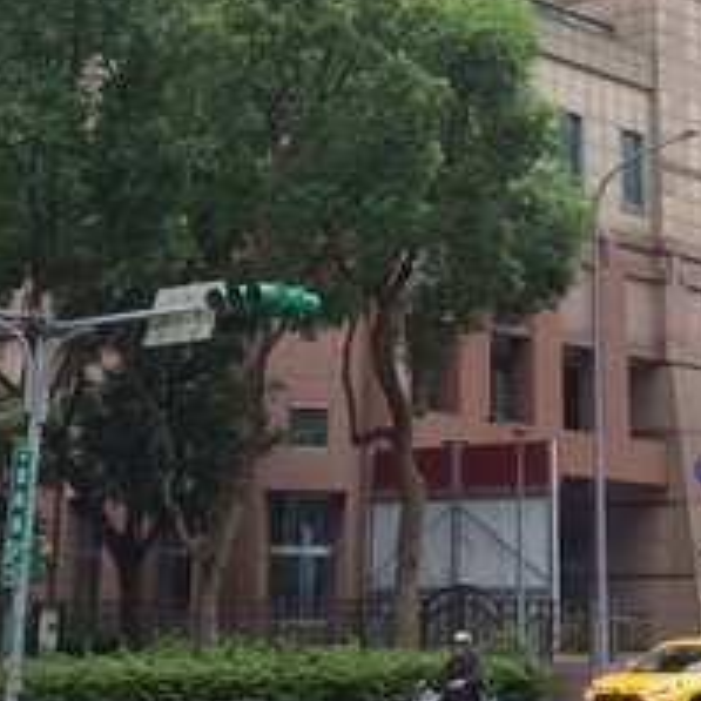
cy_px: 32
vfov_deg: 19.9
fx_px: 1947
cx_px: 426
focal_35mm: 85
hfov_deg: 20.4
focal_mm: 3.3
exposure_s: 1/525
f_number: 2.4
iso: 32
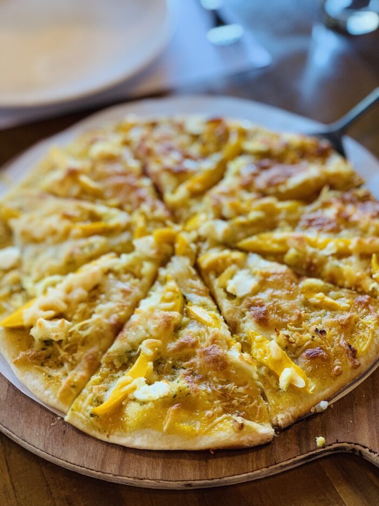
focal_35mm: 52
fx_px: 759
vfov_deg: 36.8
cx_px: 190
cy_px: 253
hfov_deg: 28.0
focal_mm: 6
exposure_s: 1/60
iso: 200
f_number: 2.4
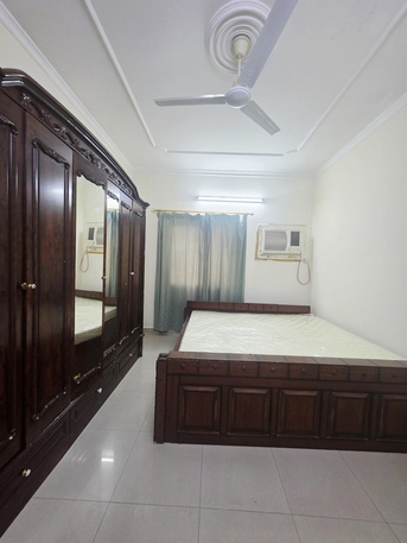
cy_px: 272
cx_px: 204
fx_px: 204
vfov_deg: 106.2
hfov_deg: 89.9
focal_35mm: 13
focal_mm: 2.2
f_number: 1.9
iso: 160
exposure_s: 1/50.3
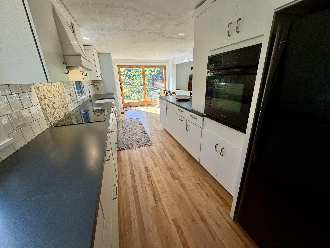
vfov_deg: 85.7
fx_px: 133
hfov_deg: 102.1
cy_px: 124
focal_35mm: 14
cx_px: 165
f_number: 2.2
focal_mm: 2.22
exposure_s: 1/205
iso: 40
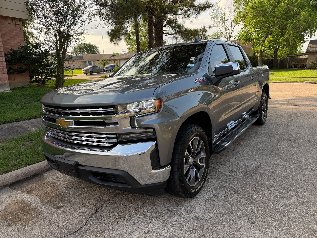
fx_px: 220
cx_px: 158
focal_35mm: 24
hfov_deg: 71.6
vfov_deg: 56.8
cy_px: 119
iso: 80
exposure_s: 1/788
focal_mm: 6.76
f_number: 1.78
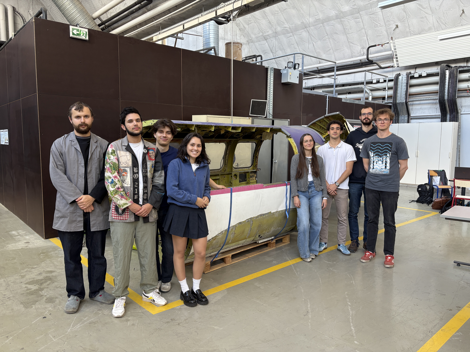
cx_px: 235
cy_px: 176
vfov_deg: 53.1
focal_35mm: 26
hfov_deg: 67.3
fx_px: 353
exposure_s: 1/100
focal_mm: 5.96
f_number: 1.6
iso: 125
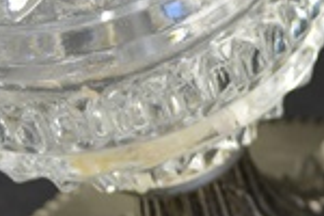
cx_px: 756
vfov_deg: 7.6
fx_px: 1620
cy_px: 19
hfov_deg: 10.1
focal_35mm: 180
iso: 400
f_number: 4.5
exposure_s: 1/80
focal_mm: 20
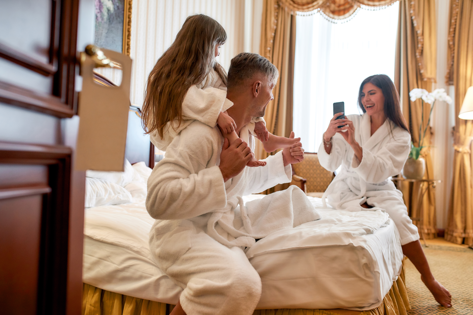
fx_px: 460
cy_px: 158
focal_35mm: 35
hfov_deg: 54.4
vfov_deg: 37.9
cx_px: 236
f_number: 2.8
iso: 800
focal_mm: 35
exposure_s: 1/160
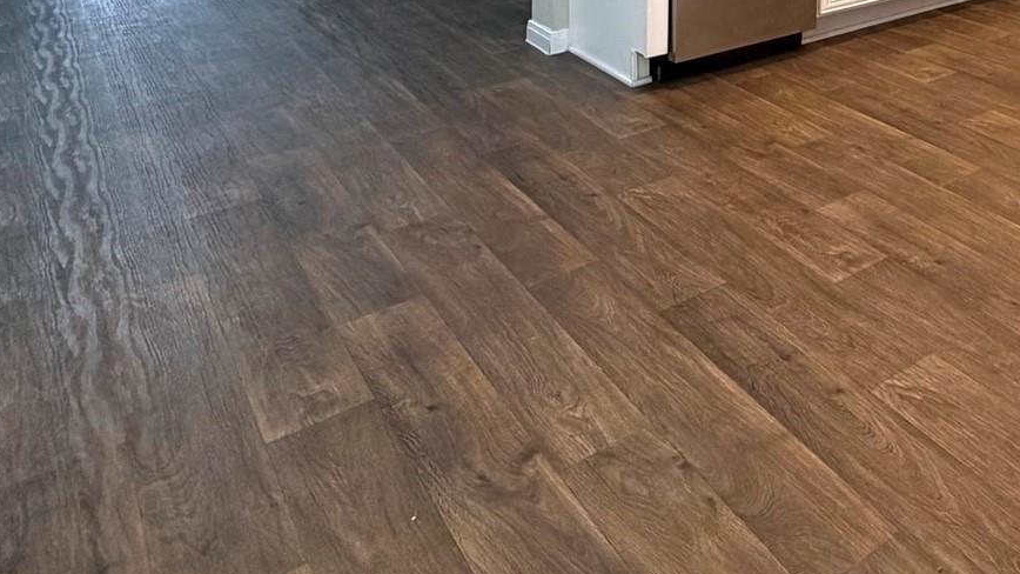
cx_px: 917
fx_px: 974
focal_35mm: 36
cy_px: -247
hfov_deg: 49.3
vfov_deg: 25.9
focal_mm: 2.22
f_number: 2.2
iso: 200
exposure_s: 1/60
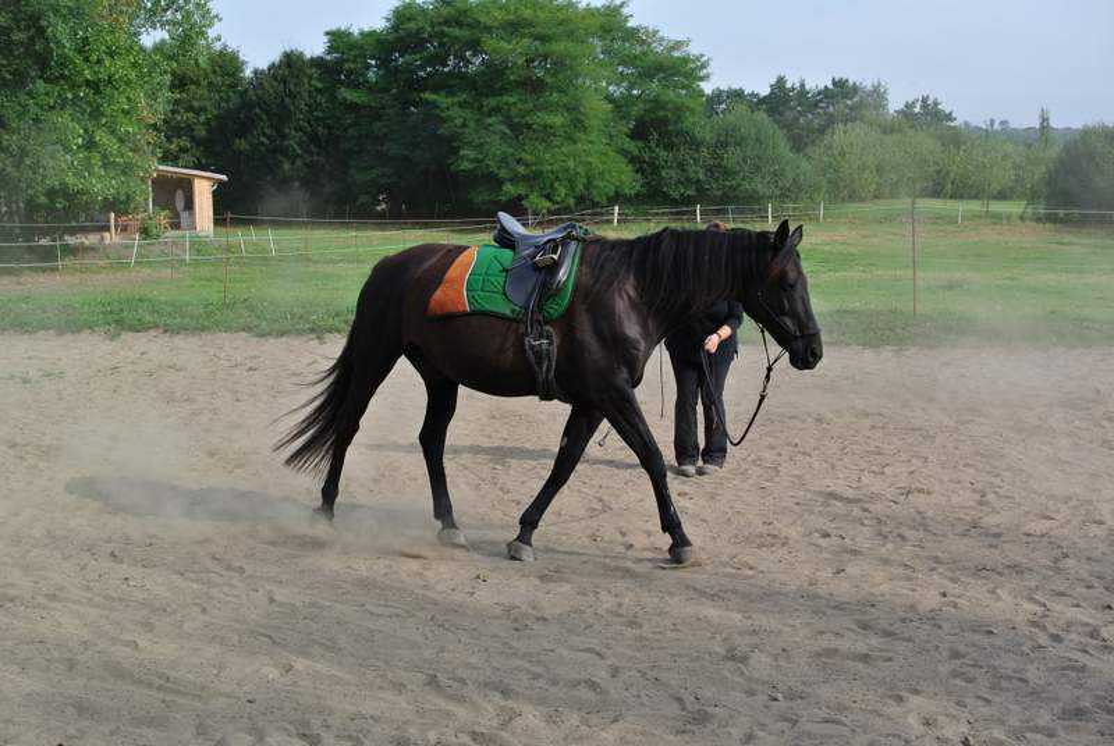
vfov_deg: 27.6
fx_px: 1518
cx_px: 557
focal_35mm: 49
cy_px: 373
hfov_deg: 40.3
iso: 100
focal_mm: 18.5
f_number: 4.5
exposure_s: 1/500
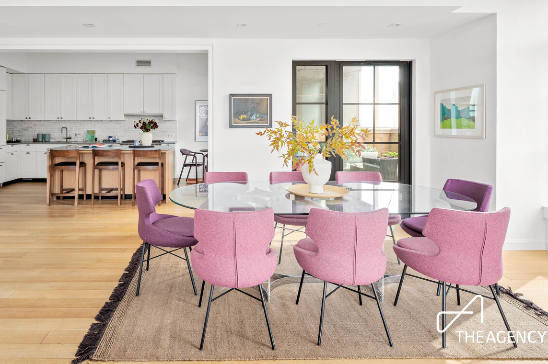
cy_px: 140
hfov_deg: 80.4
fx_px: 319
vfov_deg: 58.8
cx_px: 223
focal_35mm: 21
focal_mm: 16
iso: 250
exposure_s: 1/2.5
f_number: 11
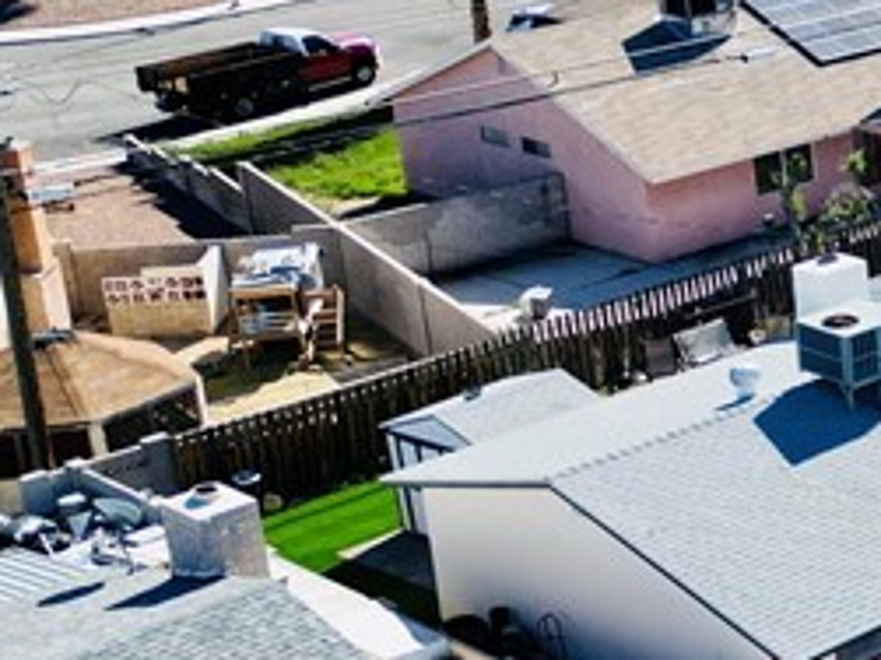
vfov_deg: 15.1
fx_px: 2493
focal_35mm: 98
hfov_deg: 17.1
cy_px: 312
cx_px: 1506
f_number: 1.7
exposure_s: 1/2500
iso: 100
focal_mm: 6.72
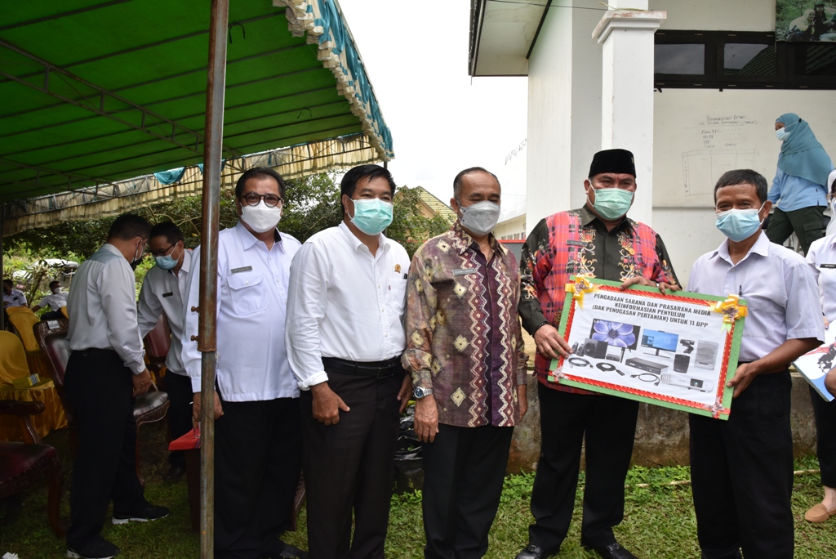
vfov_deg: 53.2
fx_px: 558
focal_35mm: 24
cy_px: 280
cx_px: 418
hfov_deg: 73.7
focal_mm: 24
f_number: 16
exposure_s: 1/200
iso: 800
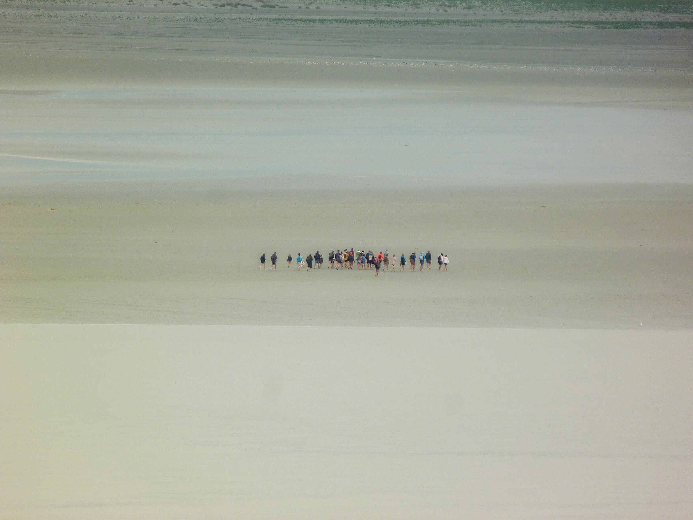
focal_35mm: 600
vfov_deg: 2.5
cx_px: 346
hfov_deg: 3.3
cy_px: 260
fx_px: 12012
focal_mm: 108
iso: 100
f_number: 5.6
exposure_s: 1/500
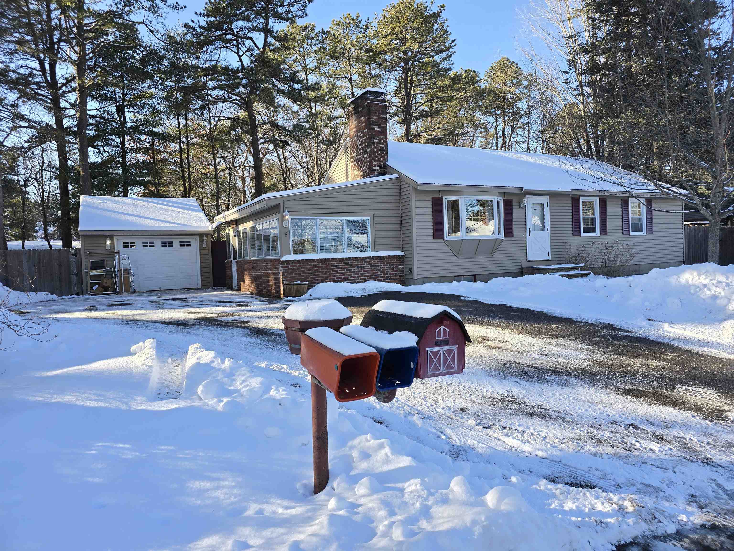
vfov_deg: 58.9
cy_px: 276
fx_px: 488
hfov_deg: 73.9
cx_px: 367
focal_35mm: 23
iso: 12
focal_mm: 6.3
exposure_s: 1/180
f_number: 1.7
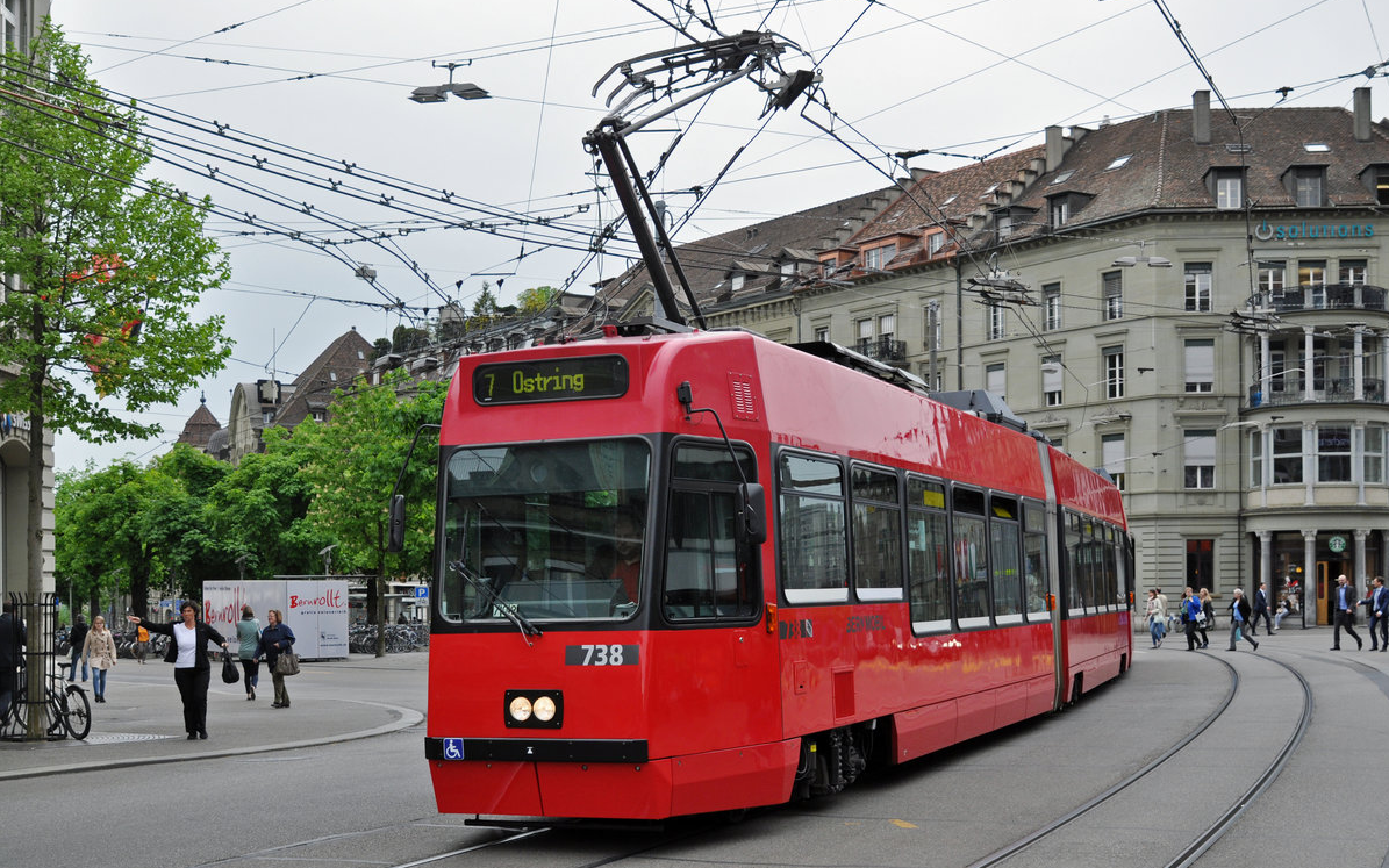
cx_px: 696
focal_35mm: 46
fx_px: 1741
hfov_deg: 43.5
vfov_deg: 28.0
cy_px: 428
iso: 320
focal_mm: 30
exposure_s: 1/800
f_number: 5
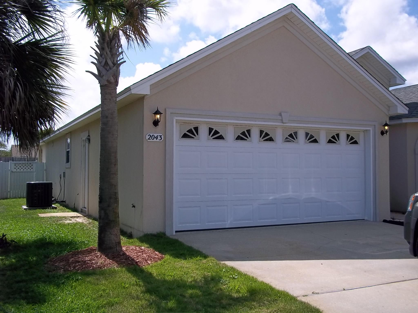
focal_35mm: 36
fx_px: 435
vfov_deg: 39.7
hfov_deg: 51.4
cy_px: 156
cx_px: 209
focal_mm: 6.5
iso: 80
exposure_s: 1/250
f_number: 8
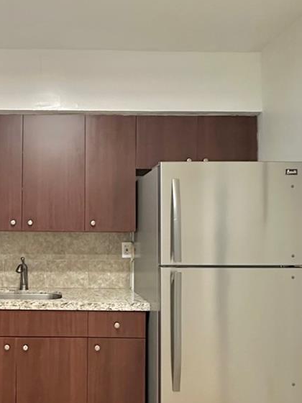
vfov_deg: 59.6
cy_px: 234
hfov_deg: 43.7
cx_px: 44
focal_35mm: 30
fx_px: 349
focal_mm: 2.22
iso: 500
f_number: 2.2
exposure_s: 1/60
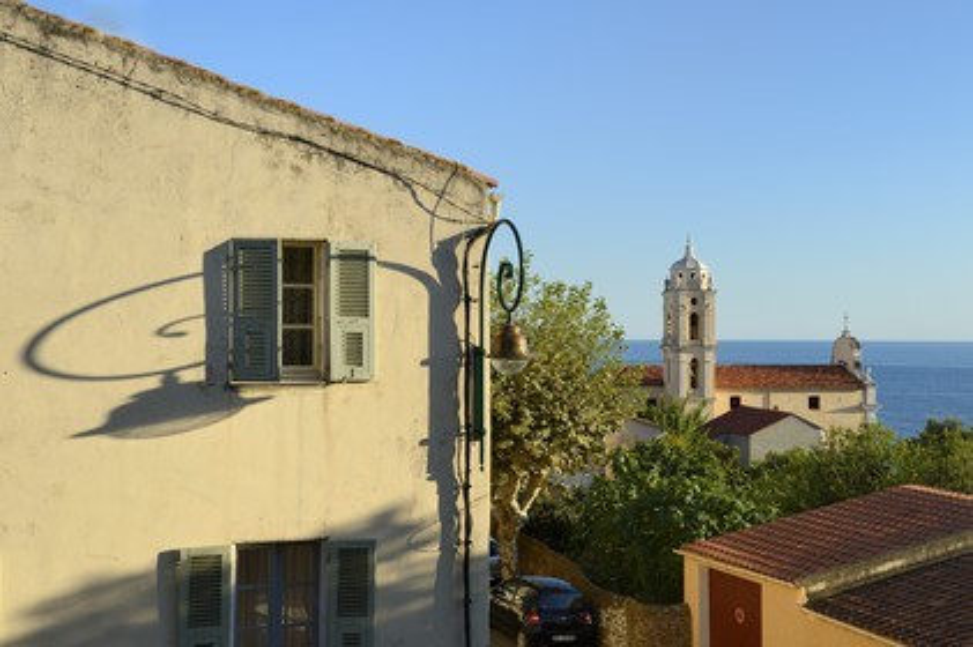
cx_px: 486
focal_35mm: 44
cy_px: 324
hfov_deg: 44.5
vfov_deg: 30.5
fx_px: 1188
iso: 200
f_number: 11
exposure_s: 1/160
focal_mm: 44
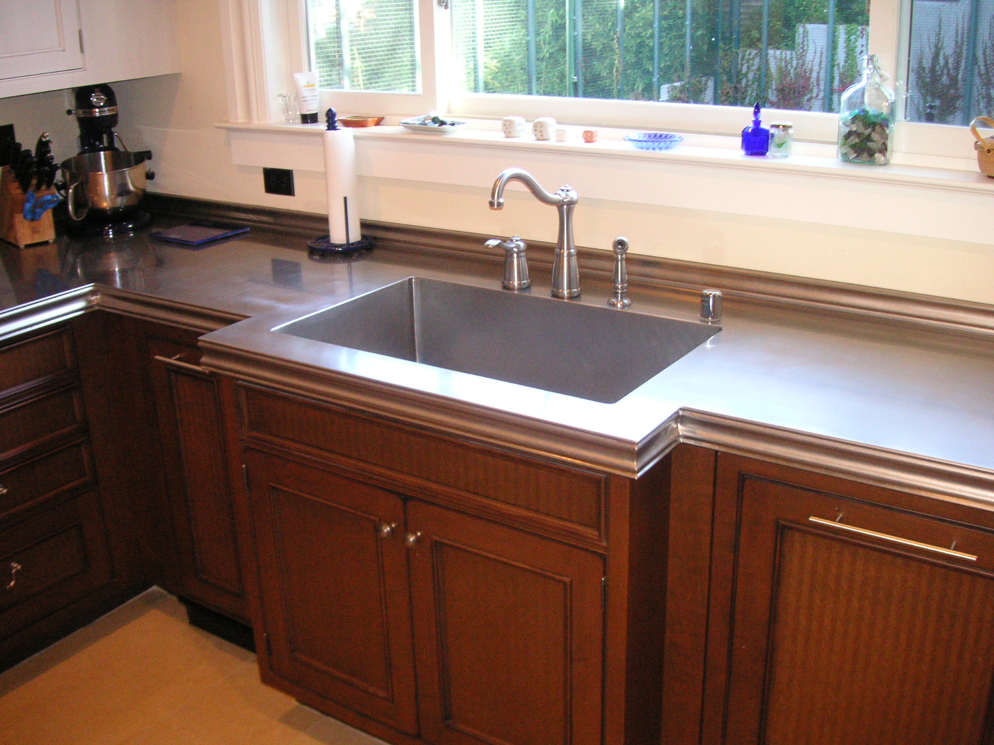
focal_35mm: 37
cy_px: 372
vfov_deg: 38.7
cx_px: 497
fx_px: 1062
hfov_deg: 50.1
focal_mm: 6.1
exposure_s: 1/45
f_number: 2.8
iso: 160
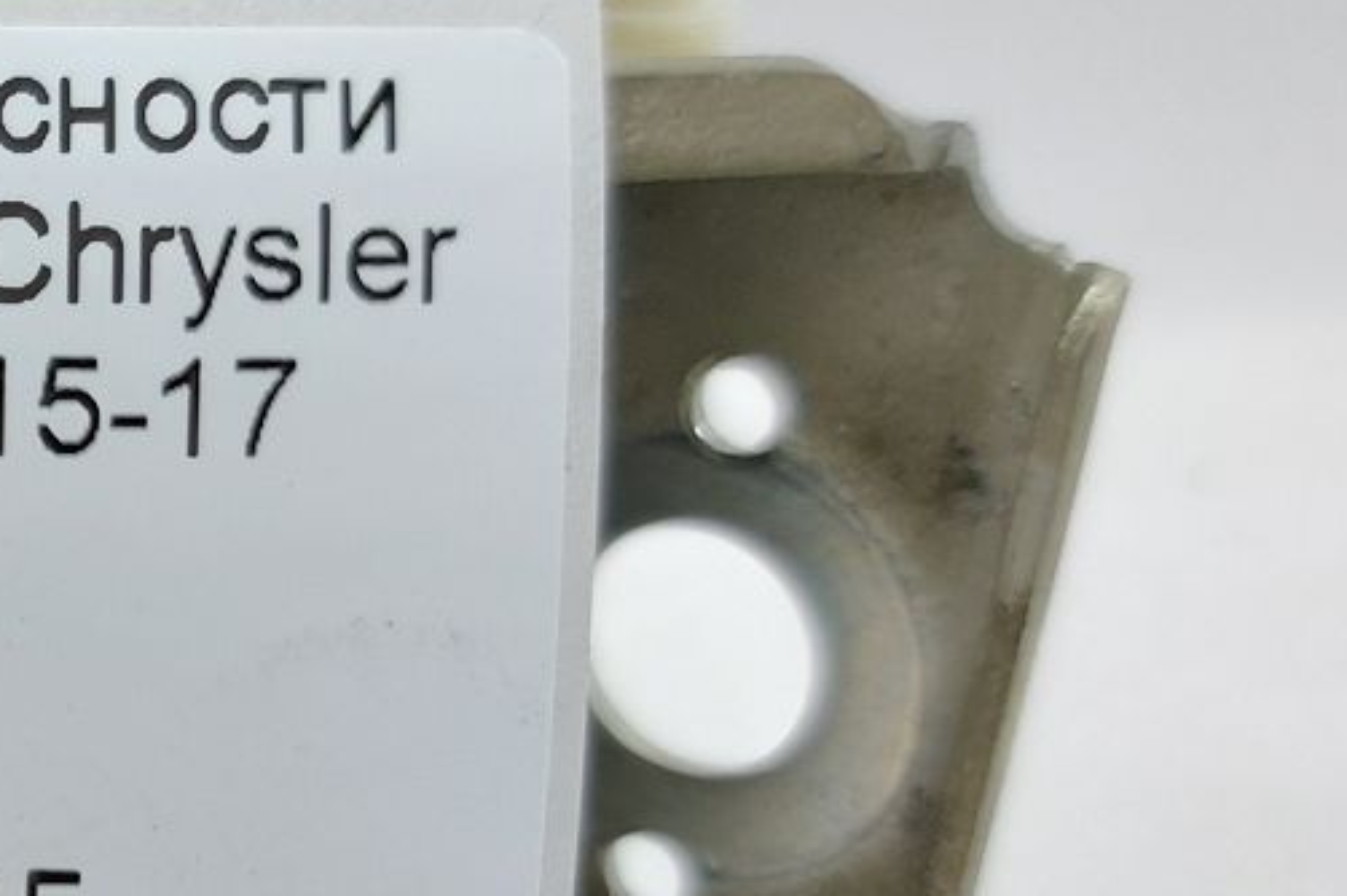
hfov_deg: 25.4
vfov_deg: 19.5
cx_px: -390
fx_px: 2580
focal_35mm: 69
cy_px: 724
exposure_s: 1/50
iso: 100
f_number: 1.8
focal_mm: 5.23
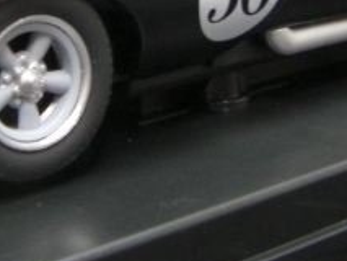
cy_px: 24
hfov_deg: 17.2
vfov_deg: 12.9
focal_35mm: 114
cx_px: 99
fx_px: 1143
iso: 200
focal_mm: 6.3
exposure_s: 1/8
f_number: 3.4
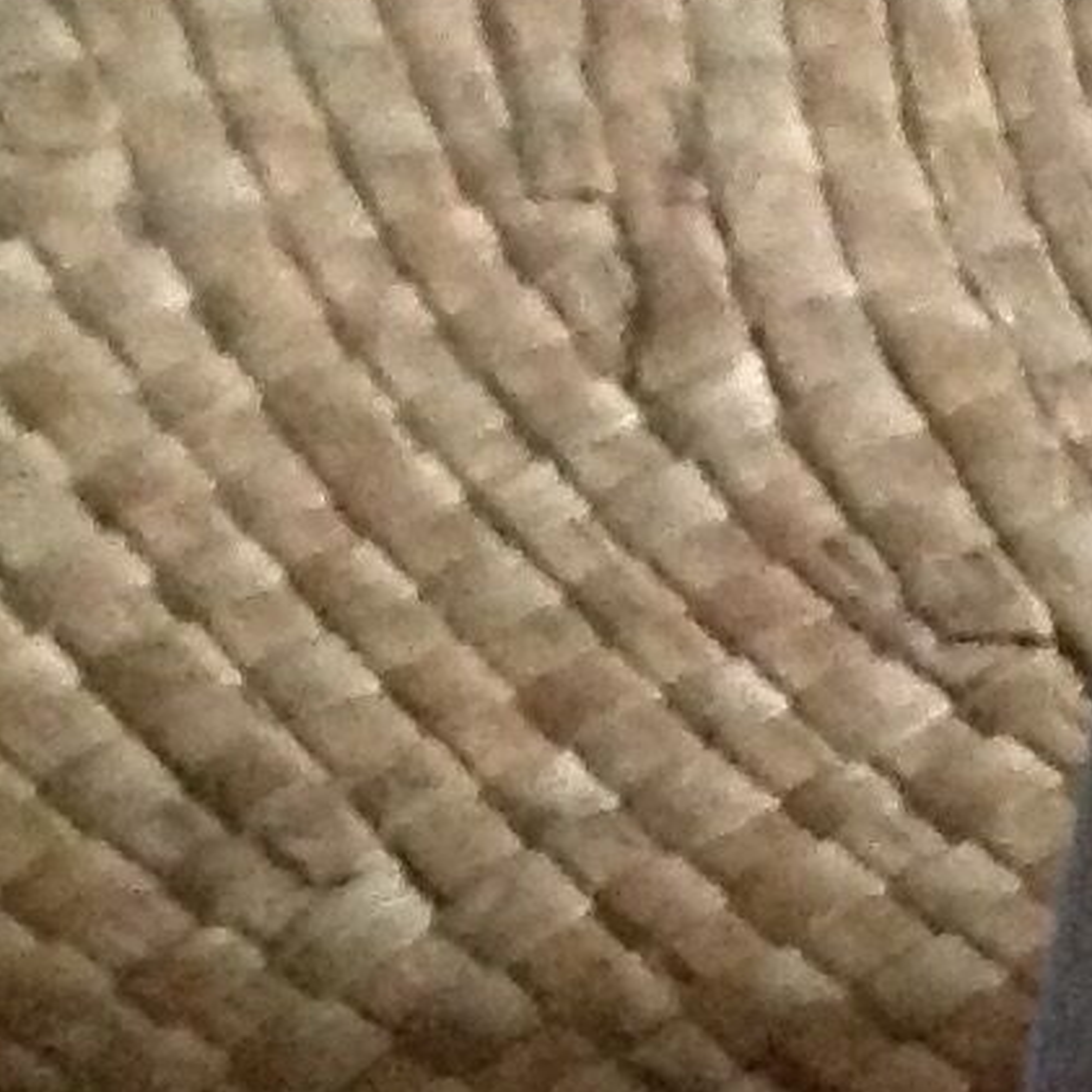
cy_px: 2015
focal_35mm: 190
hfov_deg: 7.9
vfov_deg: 8.8
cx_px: 3338
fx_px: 6781
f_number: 2.4
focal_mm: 4.28
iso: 800
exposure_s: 1/15
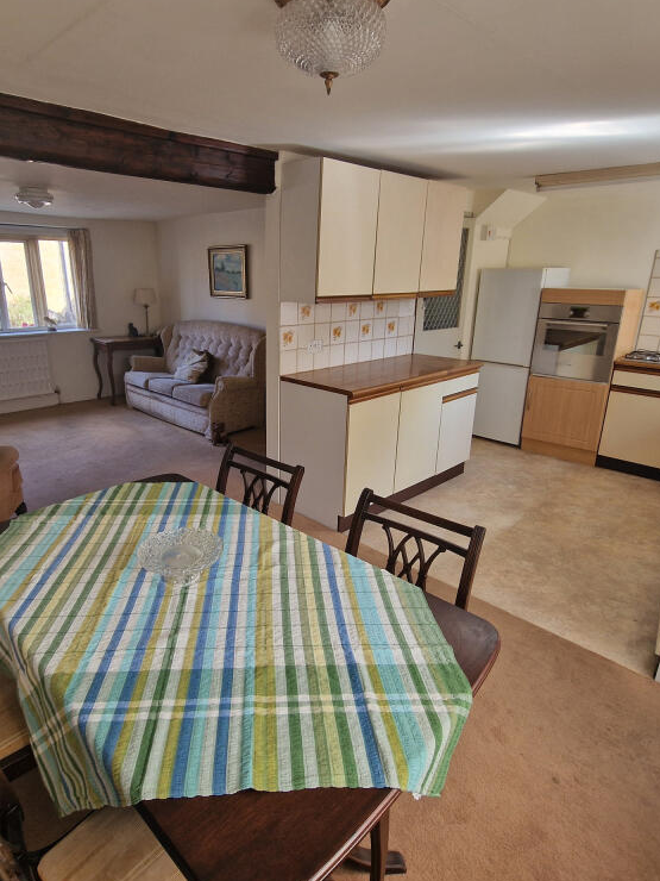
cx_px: 295
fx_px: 458
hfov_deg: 71.4
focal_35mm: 18
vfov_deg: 87.7
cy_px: 431
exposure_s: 1/100
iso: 64
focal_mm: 2.2
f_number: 2.2
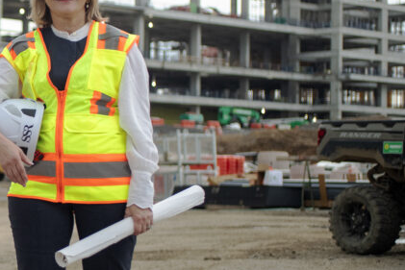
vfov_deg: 12.8
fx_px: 1204
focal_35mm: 107
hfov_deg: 18.2
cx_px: -70
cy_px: 133
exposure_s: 1/800
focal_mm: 44
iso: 800
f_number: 3.2
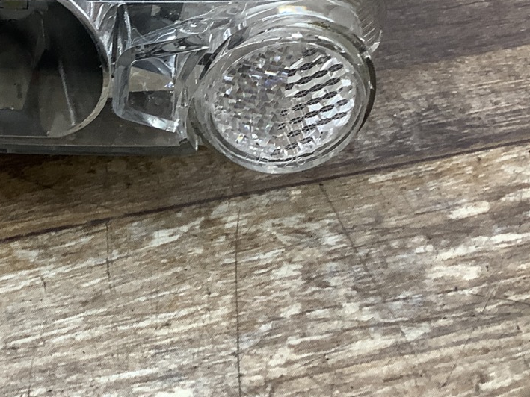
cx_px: 25
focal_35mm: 72
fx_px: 1103
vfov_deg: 20.2
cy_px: 86
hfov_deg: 25.9
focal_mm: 3.3
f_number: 2.4
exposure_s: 1/50
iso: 100
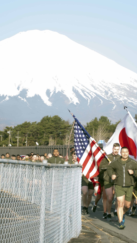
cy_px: 117
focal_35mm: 118
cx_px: 83
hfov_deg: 10.3
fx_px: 762
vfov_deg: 18.2
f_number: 5.6
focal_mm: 48
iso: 100
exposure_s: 1/125
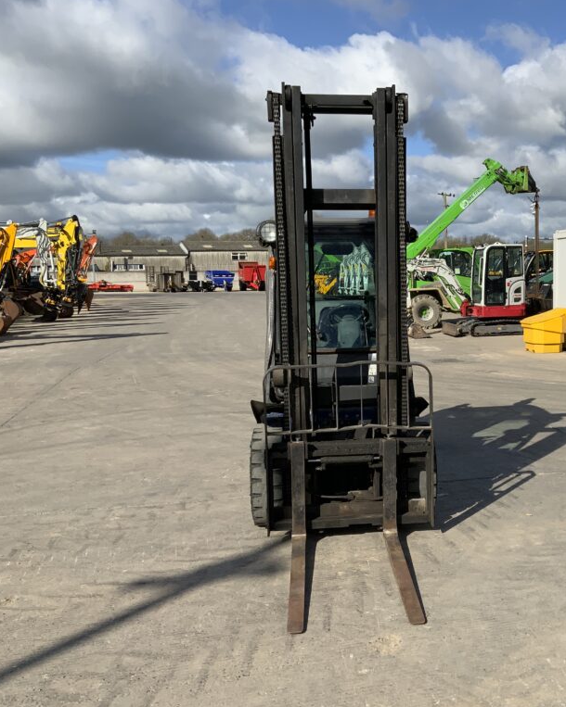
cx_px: 411
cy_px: 353
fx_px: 796
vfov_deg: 47.9
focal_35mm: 38
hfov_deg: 38.3
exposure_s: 1/2801
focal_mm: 3
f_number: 1.8
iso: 16
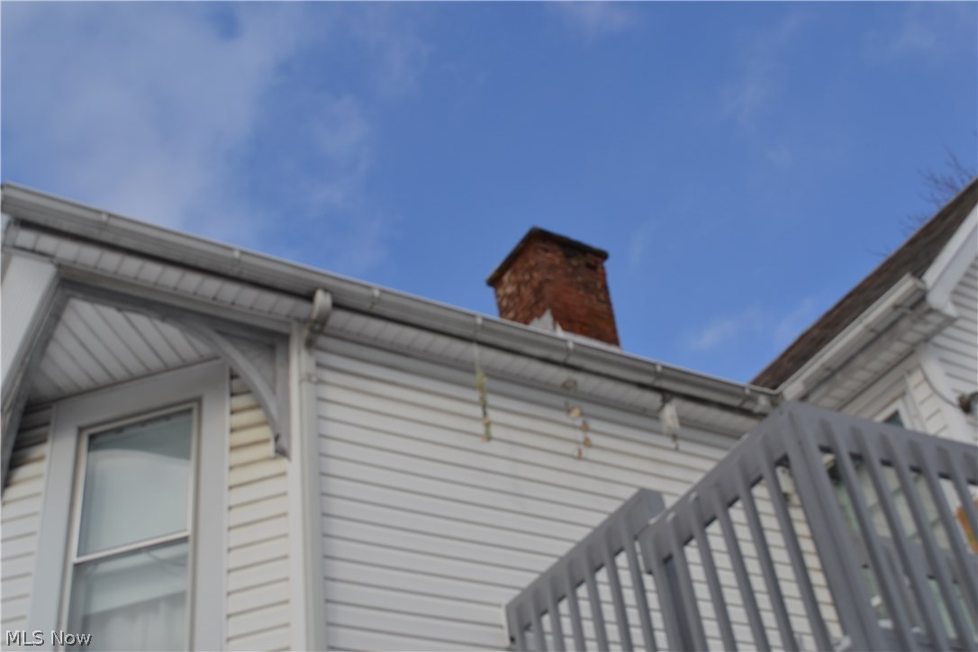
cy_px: 326
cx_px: 489
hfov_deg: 45.0
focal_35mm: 44
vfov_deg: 30.8
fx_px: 1182
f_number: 8
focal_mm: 29
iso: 100
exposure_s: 1/250
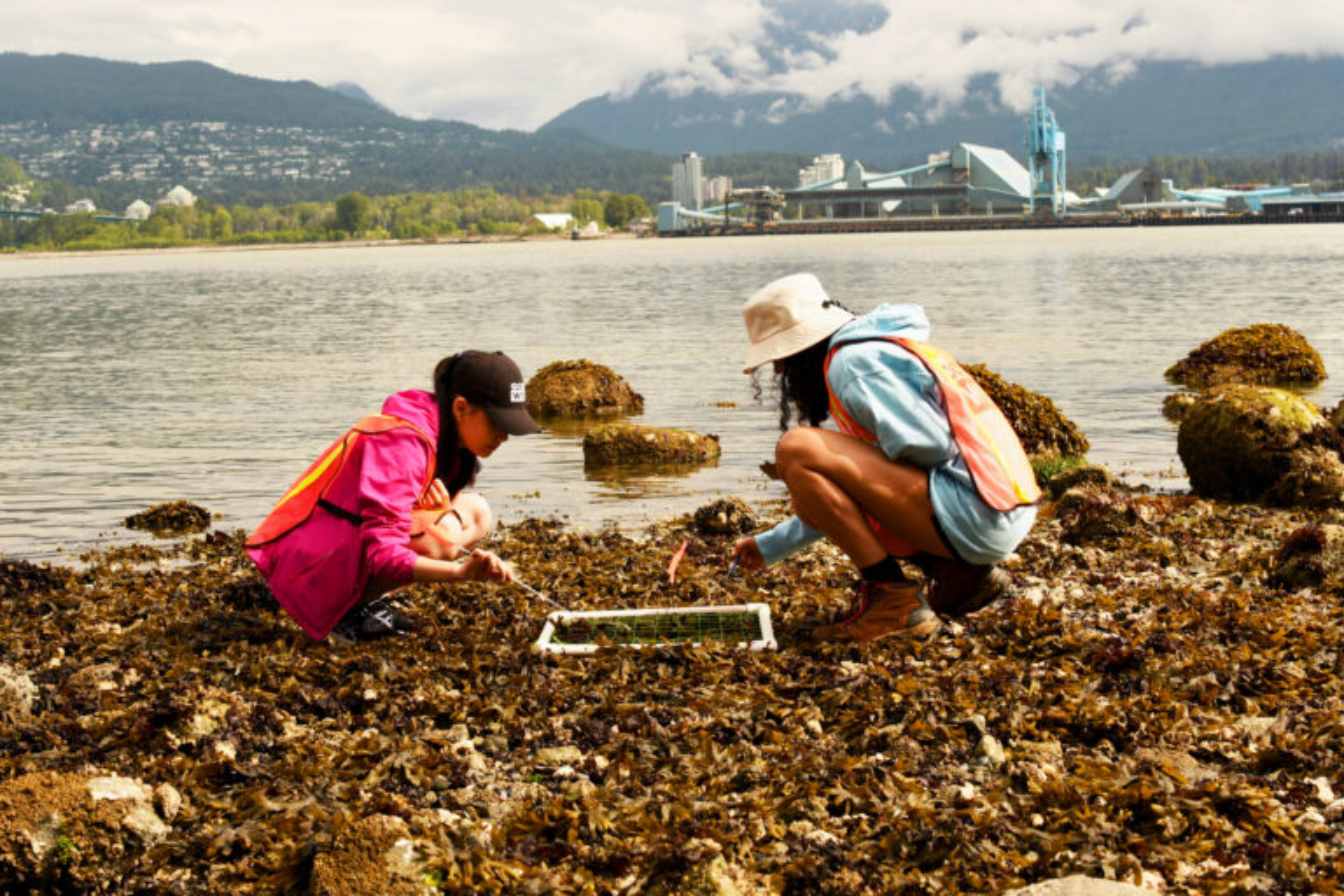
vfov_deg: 25.8
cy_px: 448
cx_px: 672
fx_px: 1960
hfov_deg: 37.9
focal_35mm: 52
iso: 100
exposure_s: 1/200
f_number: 8
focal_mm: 35
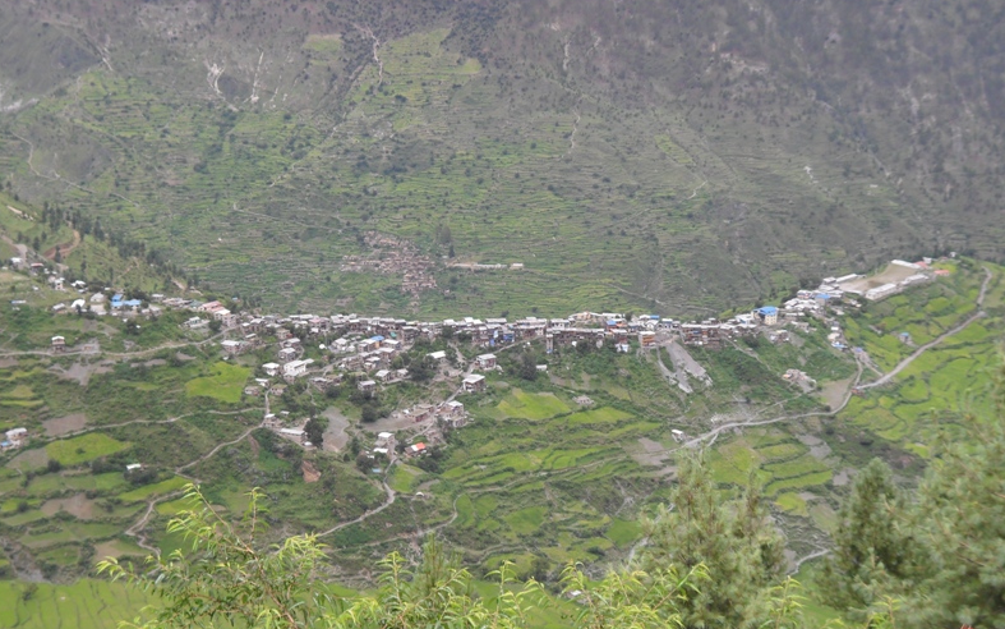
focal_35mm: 70
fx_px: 1917
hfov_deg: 29.4
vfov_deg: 18.6
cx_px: 499
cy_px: 323
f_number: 4.2
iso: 80
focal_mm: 11.7
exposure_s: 1/350
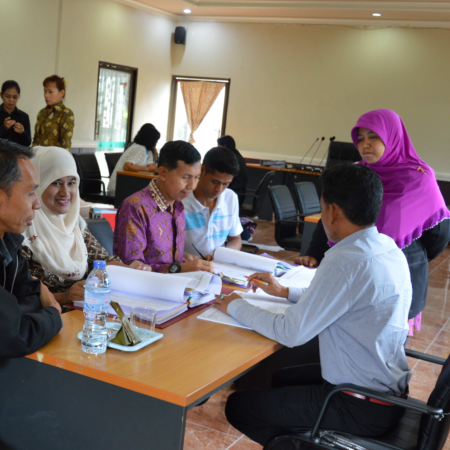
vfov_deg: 35.9
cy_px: 282
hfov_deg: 35.8
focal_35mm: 47
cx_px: 158
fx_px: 691
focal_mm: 18
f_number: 3.5
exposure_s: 1/40
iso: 400
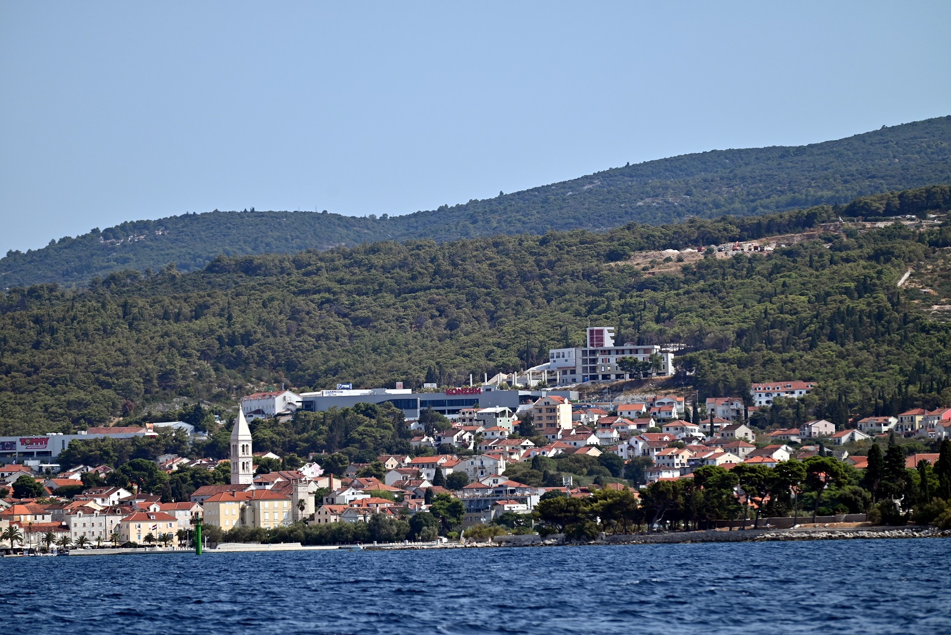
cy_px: 318
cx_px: 476
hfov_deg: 9.4
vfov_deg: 6.2
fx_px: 5813
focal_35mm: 220
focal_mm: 220
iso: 250
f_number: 5.3
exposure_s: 1/2500
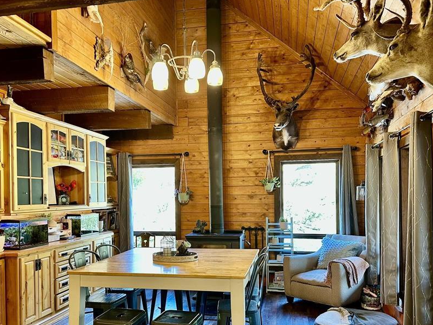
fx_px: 388
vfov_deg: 45.1
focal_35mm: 31
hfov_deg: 58.3
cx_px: 207
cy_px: 202
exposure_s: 1/60
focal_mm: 6.86
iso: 200
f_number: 1.78
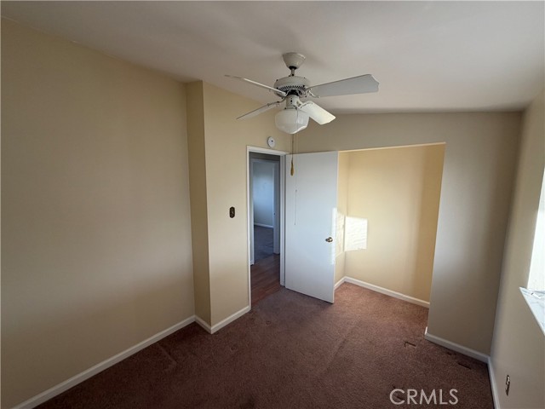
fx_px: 220
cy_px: 204
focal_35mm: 14
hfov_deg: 102.1
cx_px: 272
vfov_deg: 85.7
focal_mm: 2.22
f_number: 2.2
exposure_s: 1/121
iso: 100
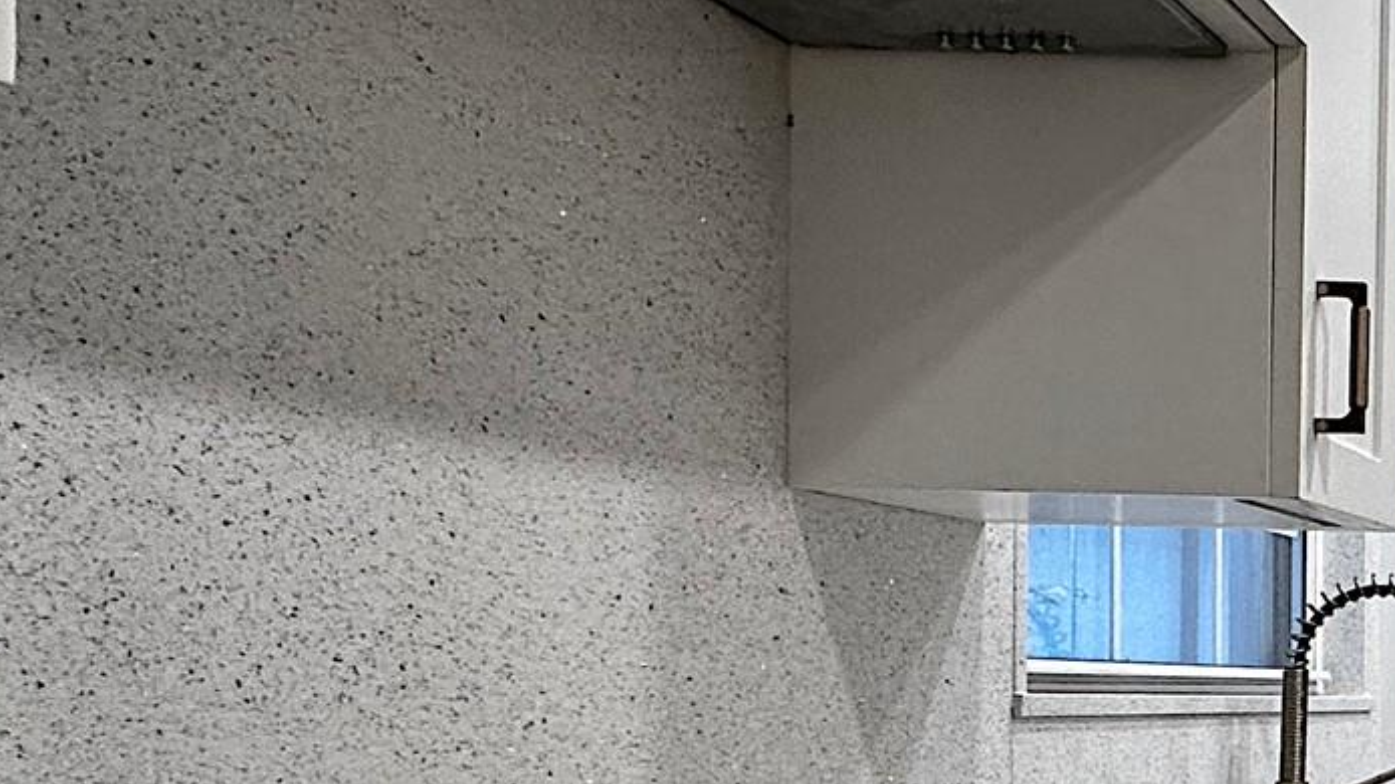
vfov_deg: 25.5
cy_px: 738
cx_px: 1968
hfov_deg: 30.8
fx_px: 1664
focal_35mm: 45
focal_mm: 2.22
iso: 200
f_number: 2.2
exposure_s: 1/120
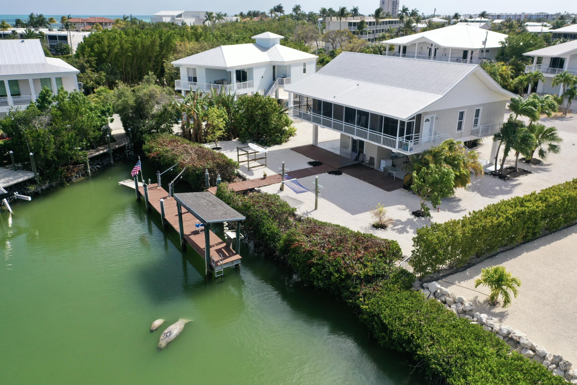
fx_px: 449
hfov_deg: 65.5
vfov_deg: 46.4
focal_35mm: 28
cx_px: 288
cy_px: 192
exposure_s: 1/2000
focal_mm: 10.26
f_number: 2.8
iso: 100
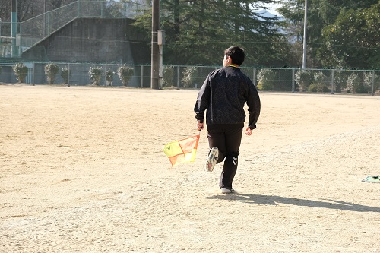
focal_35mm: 105
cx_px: 190
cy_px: 126
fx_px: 1108
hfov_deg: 19.5
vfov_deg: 13.0
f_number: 7.1
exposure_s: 1/500
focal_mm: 70
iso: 400
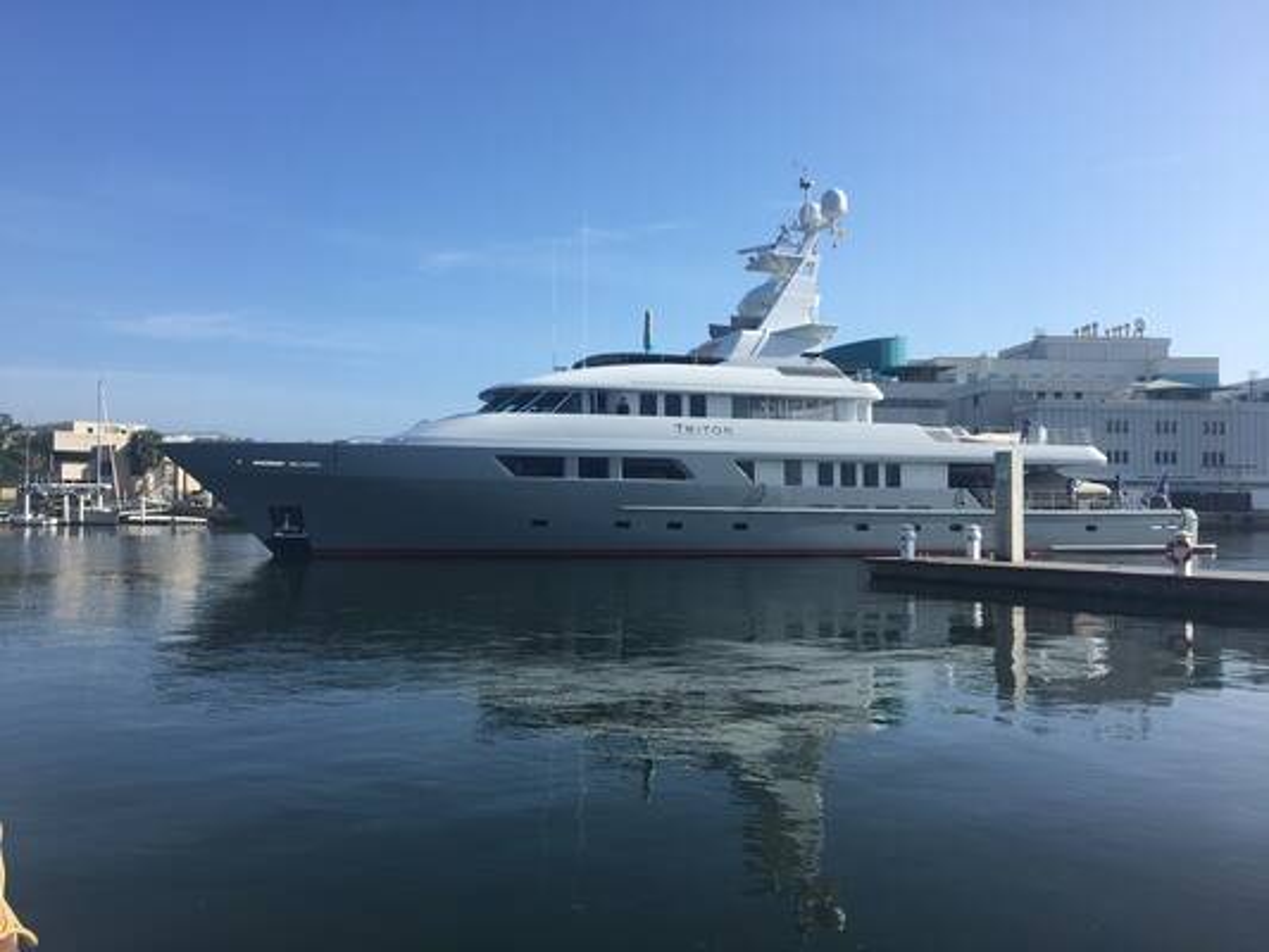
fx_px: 1063
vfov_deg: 48.2
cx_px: 634
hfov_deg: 61.6
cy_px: 476
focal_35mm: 29
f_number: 2.2
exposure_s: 1/1570
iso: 25
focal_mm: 4.15
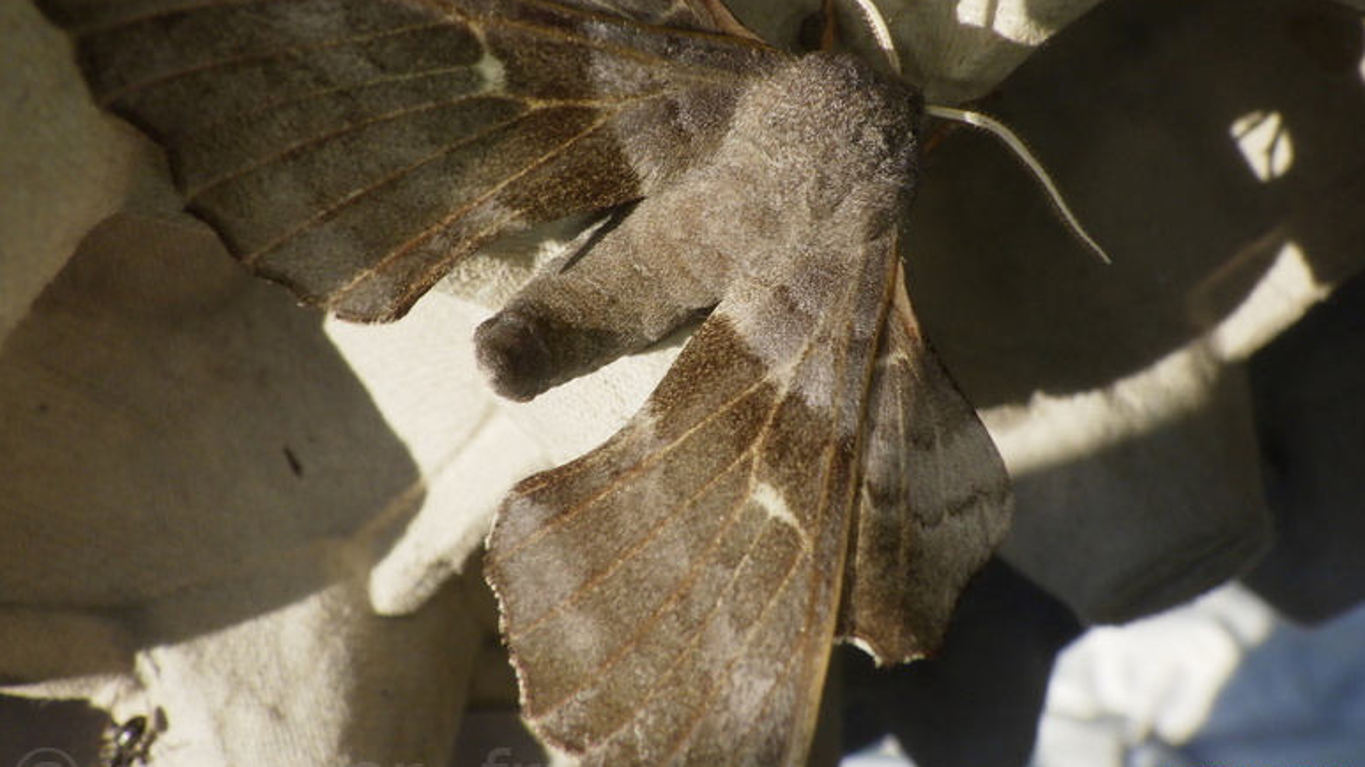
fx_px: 1375
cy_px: 309
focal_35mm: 38
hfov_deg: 52.8
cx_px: 684
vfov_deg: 31.1
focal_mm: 6.1
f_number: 4.6
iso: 250
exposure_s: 1/1250
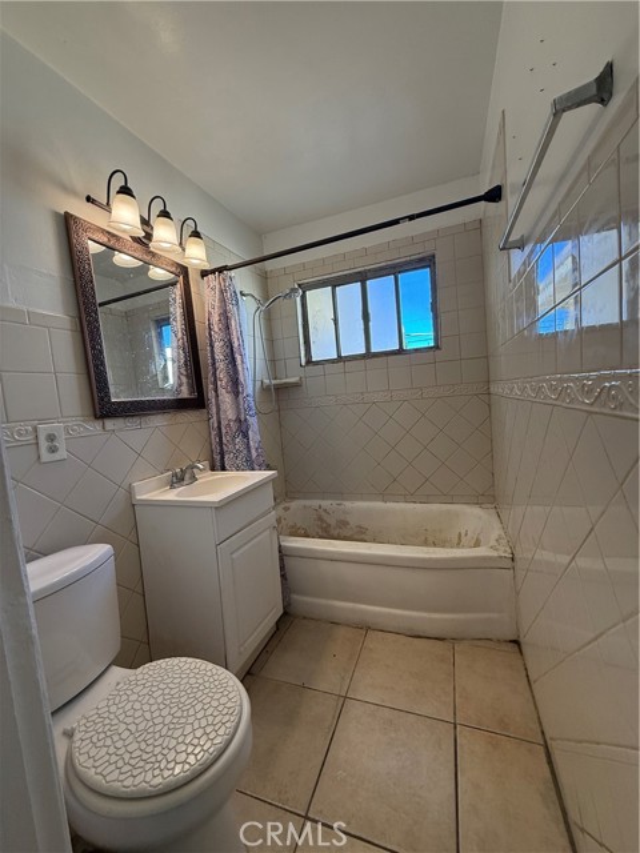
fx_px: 345
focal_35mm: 14
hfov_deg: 85.7
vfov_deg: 102.1
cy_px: 426
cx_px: 320
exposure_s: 1/120
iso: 125
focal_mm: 2.22
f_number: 2.2
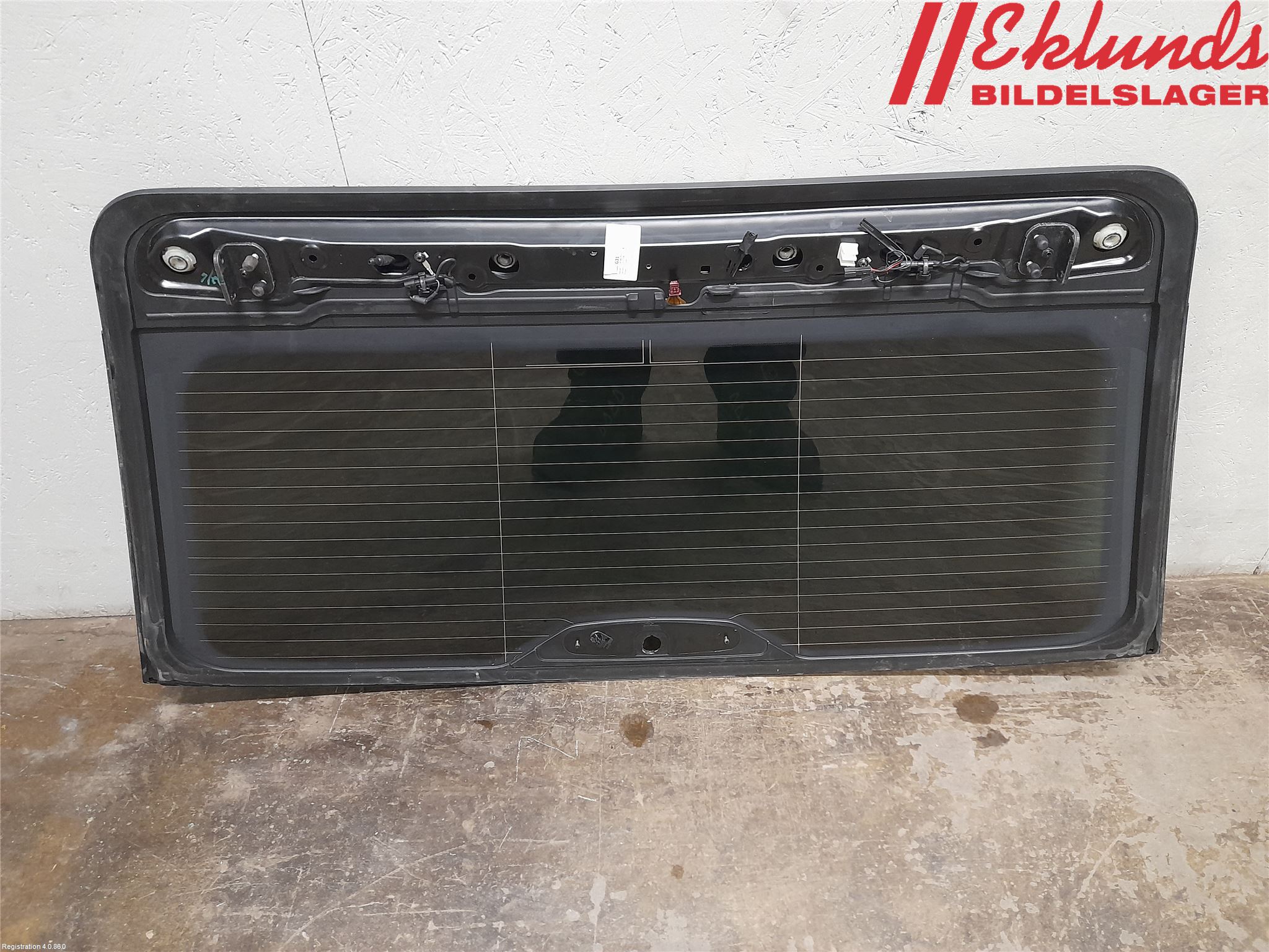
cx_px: 634
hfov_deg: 69.4
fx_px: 916
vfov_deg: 54.9
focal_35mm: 25
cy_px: 476
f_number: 2
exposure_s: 1/33
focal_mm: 4.6
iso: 400
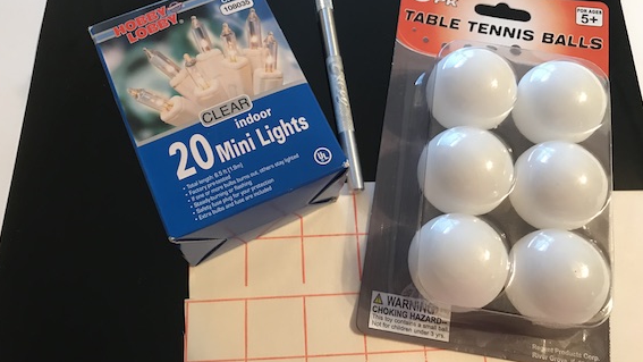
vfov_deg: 37.8
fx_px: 529
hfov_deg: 62.6
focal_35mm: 31
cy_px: 169
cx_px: 319
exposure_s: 1/15
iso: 80
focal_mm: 3.99
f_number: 1.8
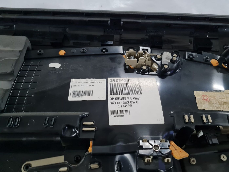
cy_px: 86
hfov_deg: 67.3
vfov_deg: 53.1
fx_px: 172
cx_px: 114
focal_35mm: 26
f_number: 1.8
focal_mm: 5.4
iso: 640
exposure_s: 1/33
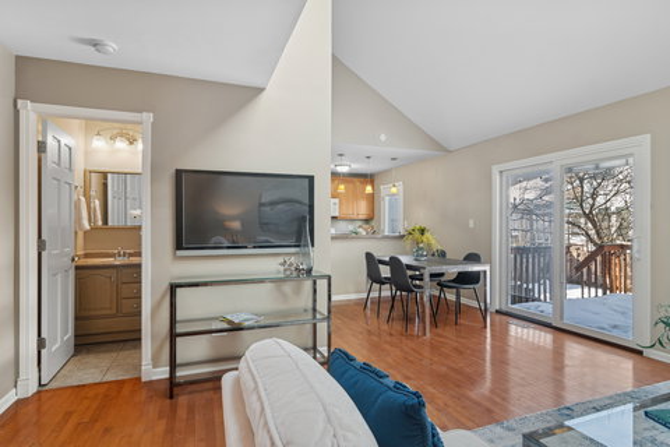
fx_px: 335
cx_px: 335
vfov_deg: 67.4
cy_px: 224
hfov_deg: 90.0
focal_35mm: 18
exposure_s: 1/8
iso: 200
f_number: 8
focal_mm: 12
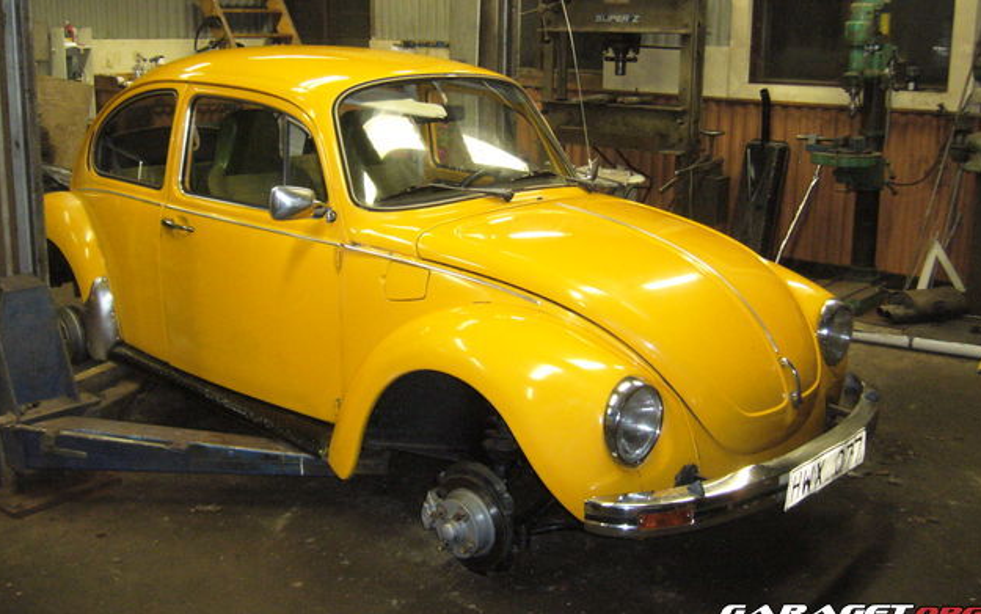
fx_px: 1016
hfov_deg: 51.5
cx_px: 487
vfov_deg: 33.5
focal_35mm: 38
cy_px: 251
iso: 400
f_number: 2.8
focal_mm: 5.8
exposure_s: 1/30
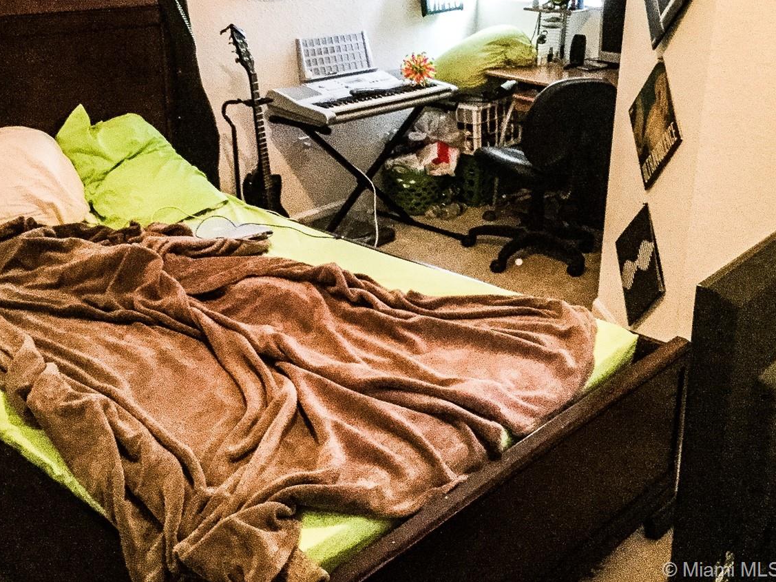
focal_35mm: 44
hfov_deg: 42.9
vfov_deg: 32.4
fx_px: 986
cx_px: 335
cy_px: 171
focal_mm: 3.3
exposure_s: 1/15
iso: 400
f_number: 2.4
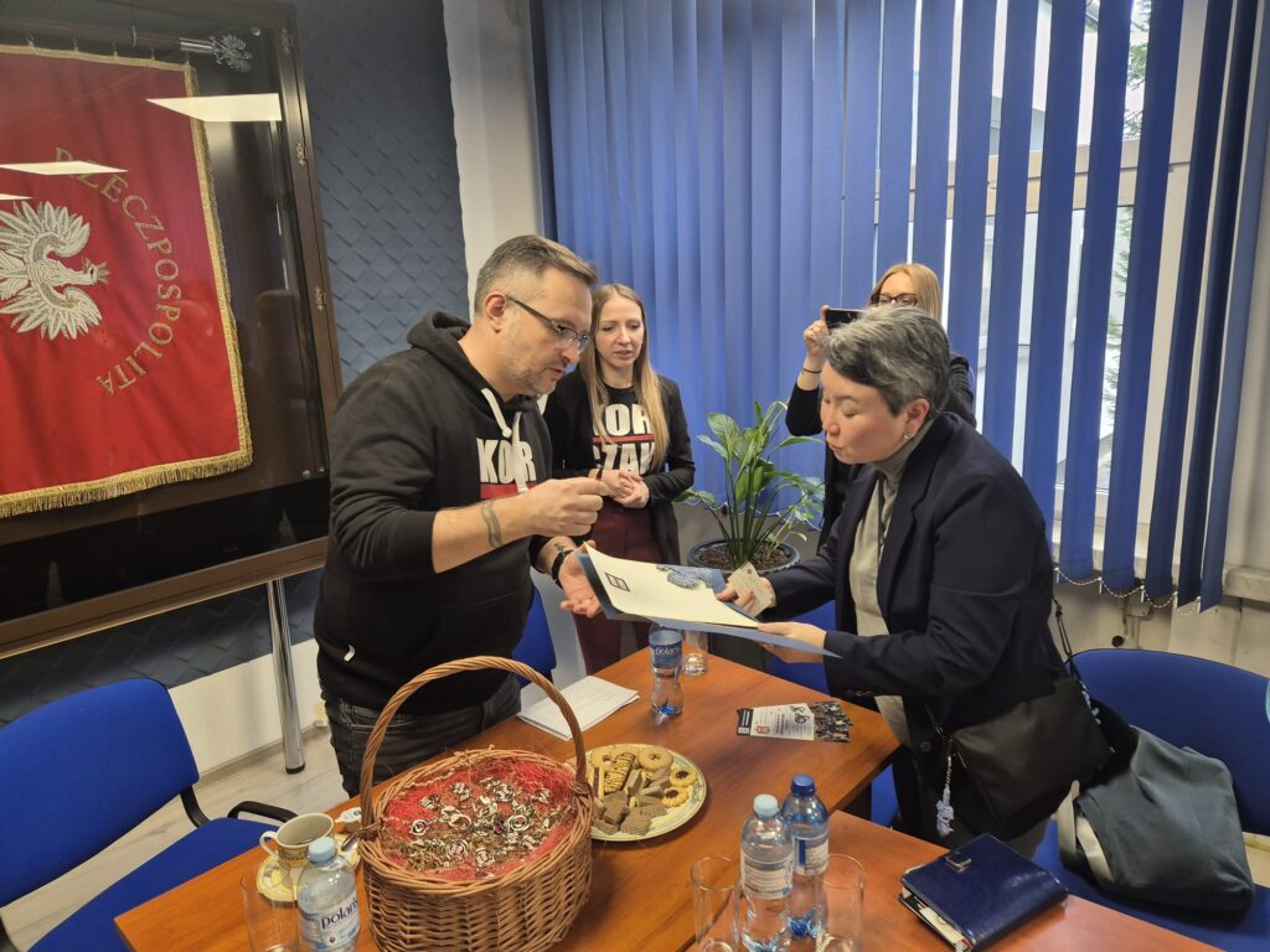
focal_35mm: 23
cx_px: 635
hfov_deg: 73.9
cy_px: 476
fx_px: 844
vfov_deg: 58.9
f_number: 1.8
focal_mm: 5.4
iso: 160
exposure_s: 1/100
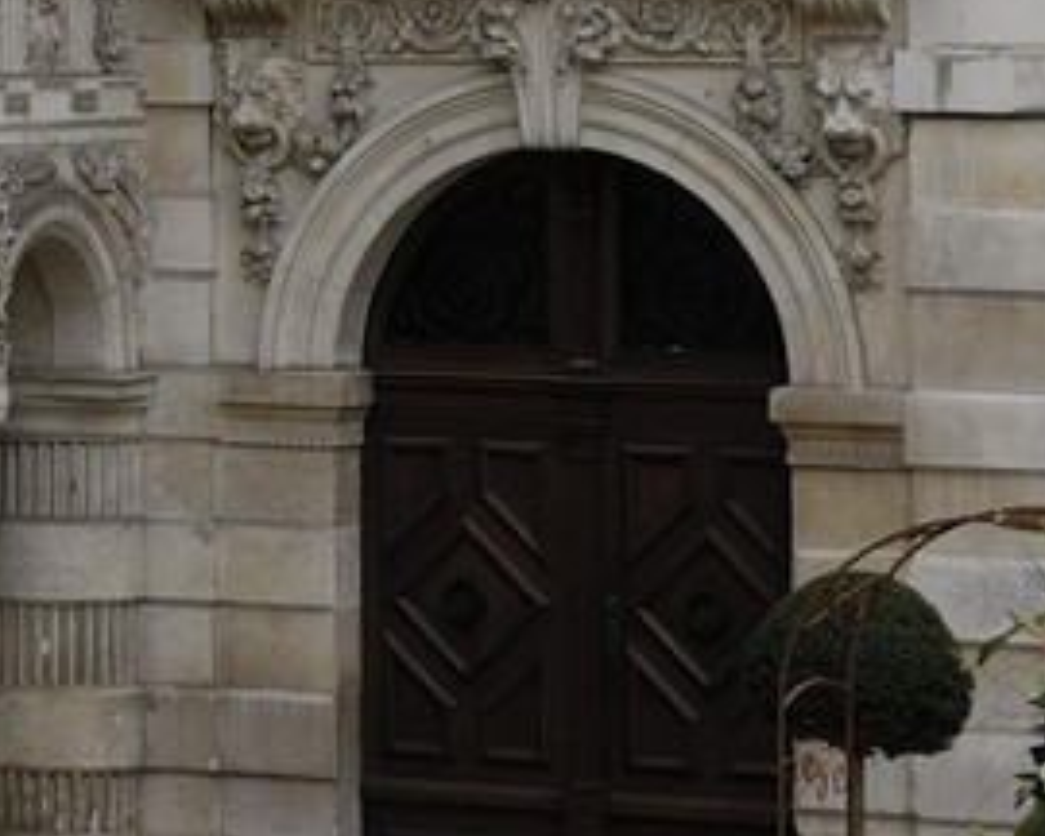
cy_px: -511
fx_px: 7206
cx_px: -1835
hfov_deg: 7.5
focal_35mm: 233
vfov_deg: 6.5
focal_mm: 28
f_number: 5.3
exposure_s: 1/160
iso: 100
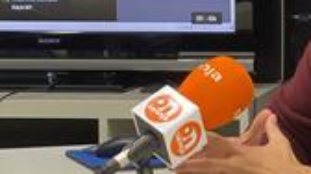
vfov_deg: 5.8
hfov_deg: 10.2
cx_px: 359
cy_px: 79
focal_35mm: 208
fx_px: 1713
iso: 200
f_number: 2.2
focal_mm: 7.5
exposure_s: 1/100
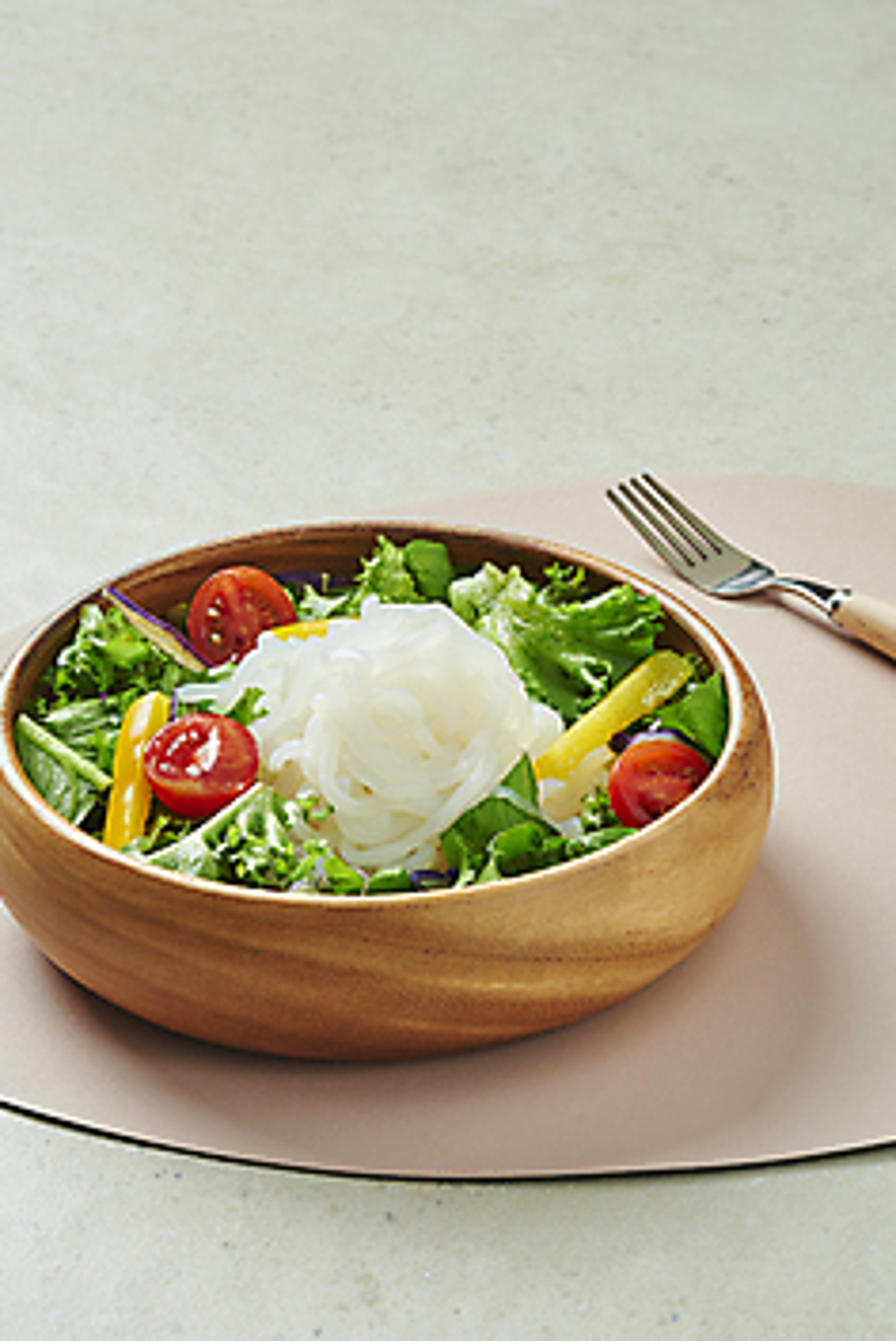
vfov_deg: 17.2
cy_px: 585
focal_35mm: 119
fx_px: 4434
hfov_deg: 11.5
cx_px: 408
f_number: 18
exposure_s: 1/125
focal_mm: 105
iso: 100
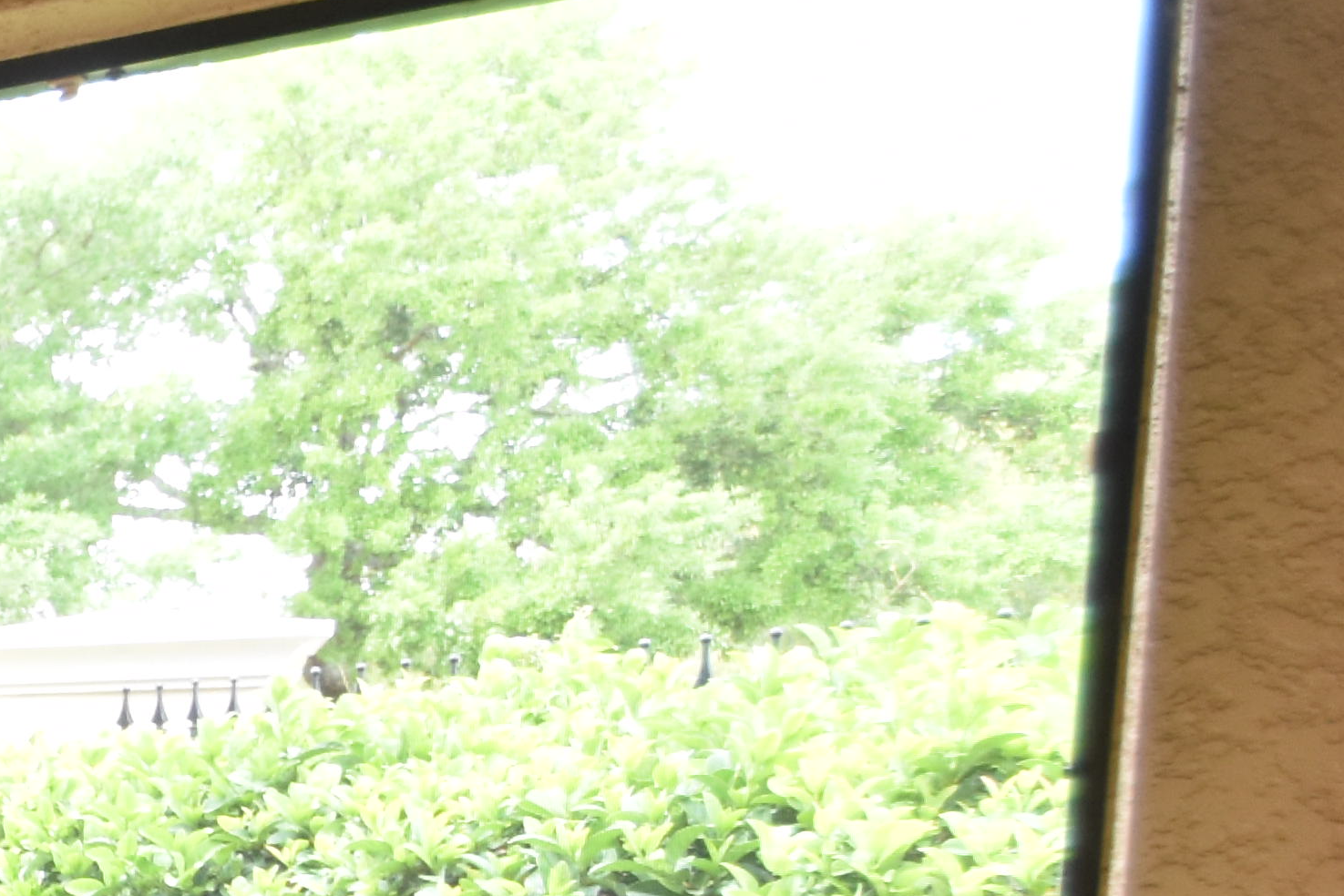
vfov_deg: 20.9
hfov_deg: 20.6
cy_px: 1059
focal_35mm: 61
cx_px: -1178
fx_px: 2278
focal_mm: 10
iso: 800
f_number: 3.5
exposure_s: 1/250
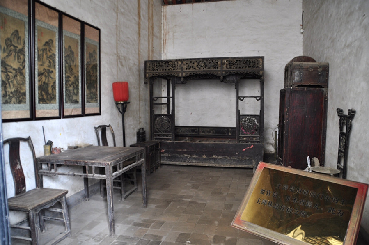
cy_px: 122
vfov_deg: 47.8
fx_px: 276
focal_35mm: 27
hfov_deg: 67.4
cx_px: 184
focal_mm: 18
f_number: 3.5
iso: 200
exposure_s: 1/4
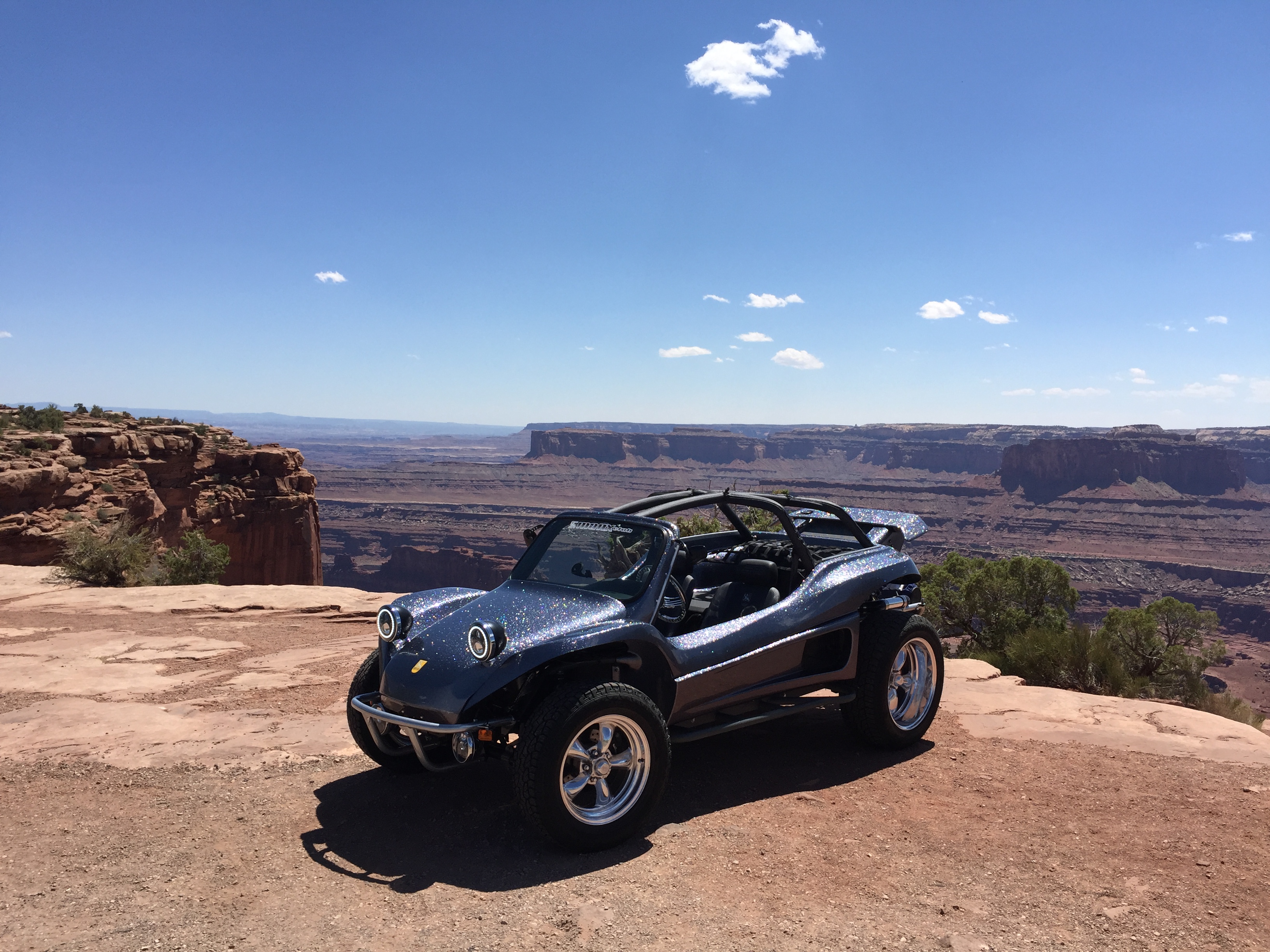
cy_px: 476
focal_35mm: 29
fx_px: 1064
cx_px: 635
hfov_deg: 61.7
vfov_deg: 48.2
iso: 32
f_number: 2.2
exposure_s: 1/2639
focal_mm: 4.15
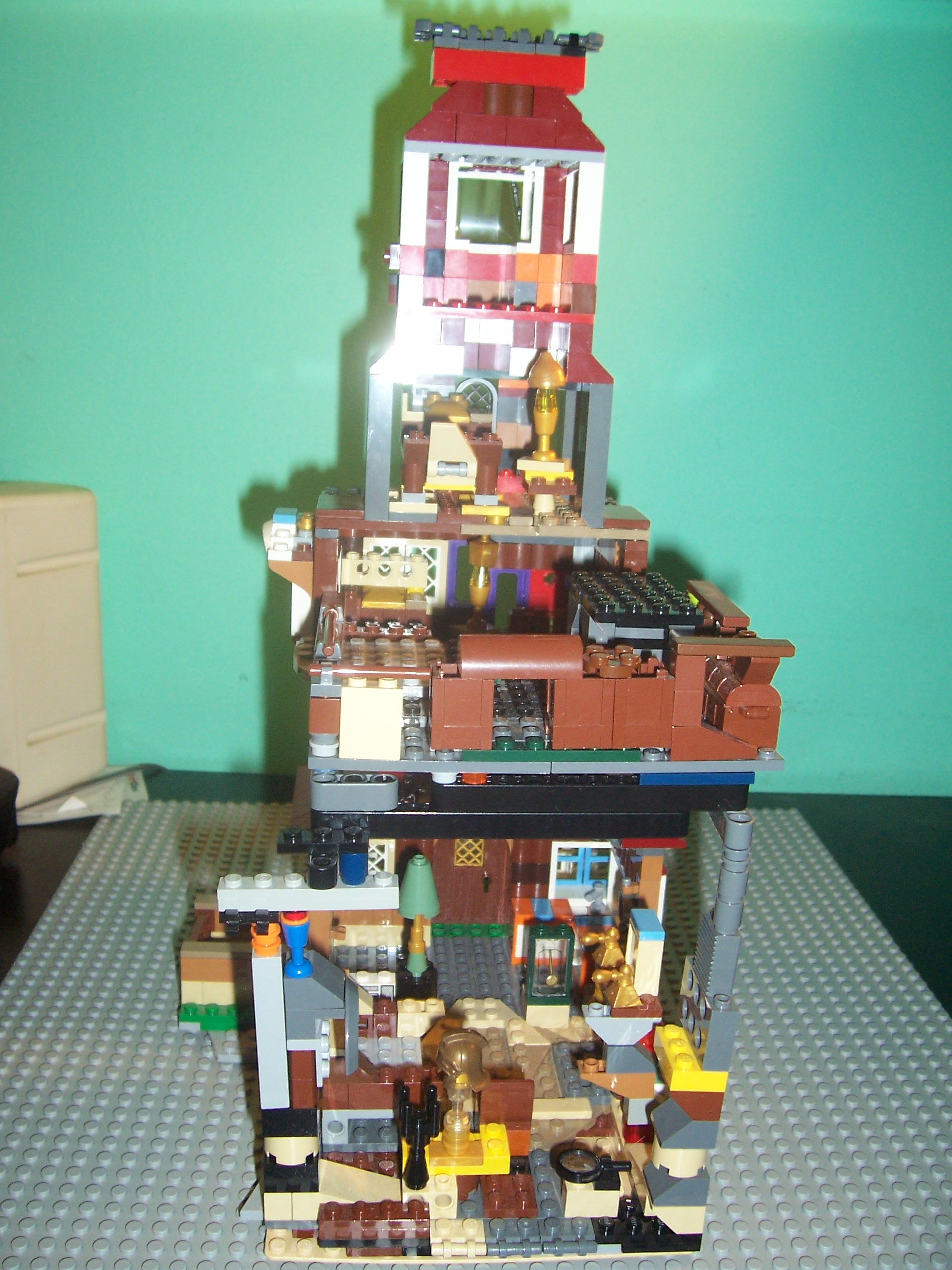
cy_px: 635
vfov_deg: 54.0
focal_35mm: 34
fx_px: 1247
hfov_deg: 41.8
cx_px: 476
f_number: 2.7
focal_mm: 5.6
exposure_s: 1/60
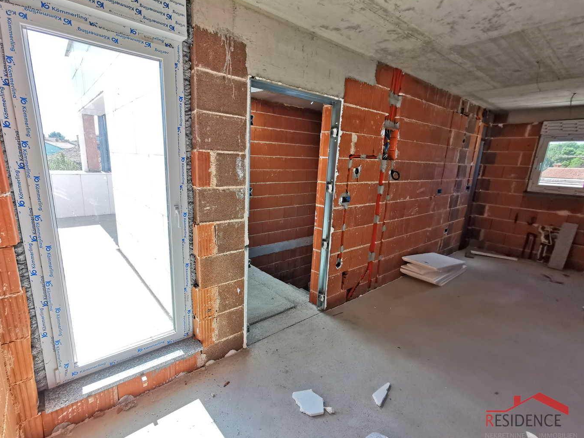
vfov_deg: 74.7
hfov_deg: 91.0
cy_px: 227
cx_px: 281
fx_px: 287
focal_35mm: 17
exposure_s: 1/120
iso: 64
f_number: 2.2
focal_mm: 2.35
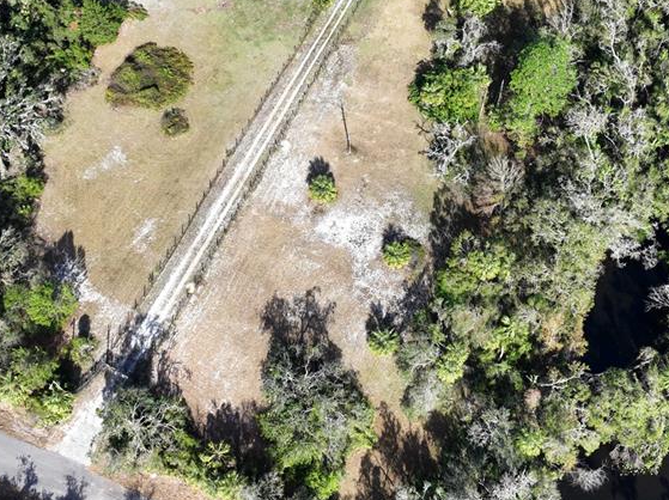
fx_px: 849
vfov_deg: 32.3
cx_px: 351
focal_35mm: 44
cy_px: 140
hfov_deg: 43.0
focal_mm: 12.29
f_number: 3.5
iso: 200
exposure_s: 1/320
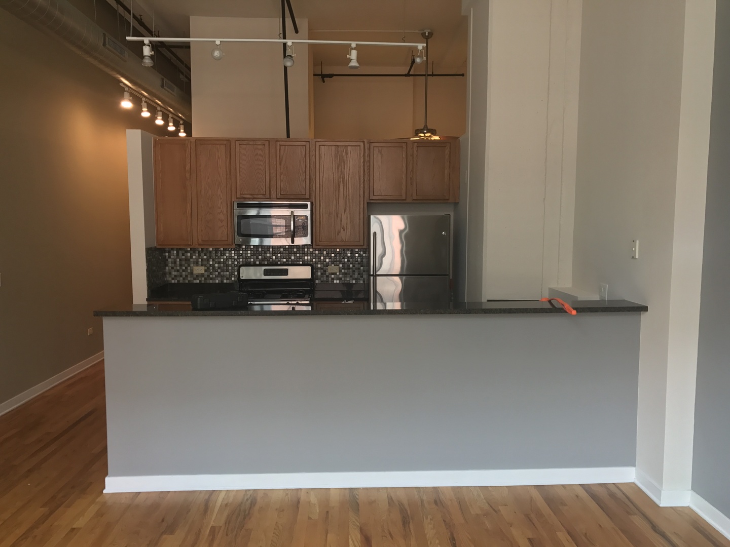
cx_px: 365
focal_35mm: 28
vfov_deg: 49.7
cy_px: 274
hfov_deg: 63.4
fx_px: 590
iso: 32
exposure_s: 1/30
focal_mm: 3.99
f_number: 1.8
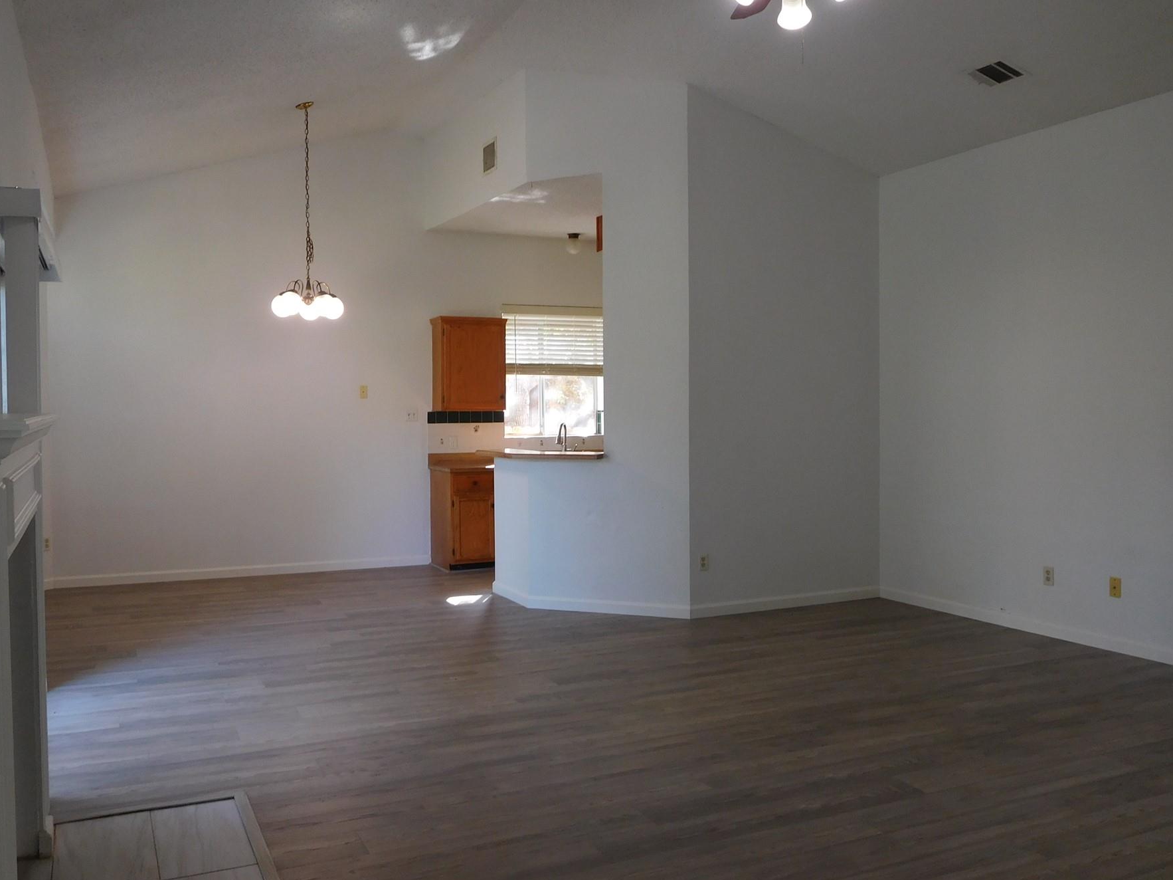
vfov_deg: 48.2
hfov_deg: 61.6
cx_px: 549
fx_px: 983
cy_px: 425
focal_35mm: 29
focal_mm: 4.5
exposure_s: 1/50
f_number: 3.4
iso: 125
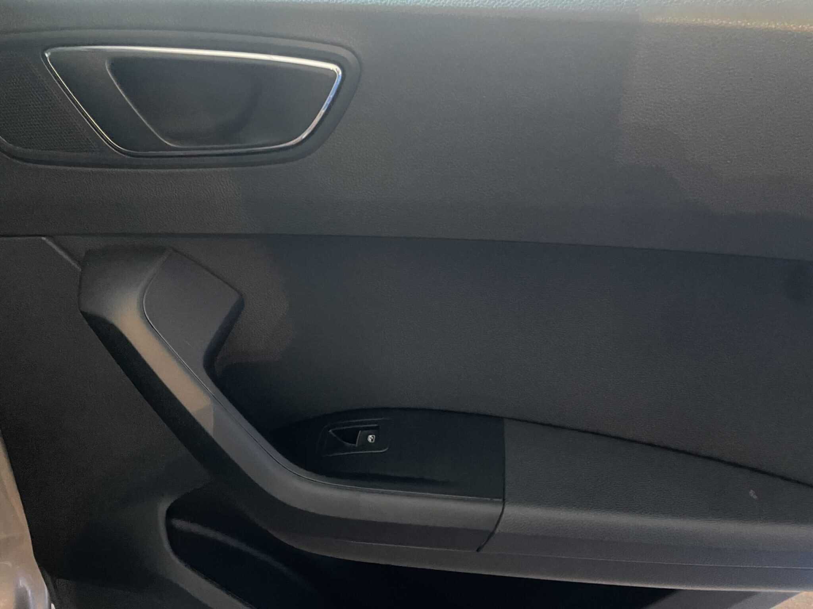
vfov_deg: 53.1
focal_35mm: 26
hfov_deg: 67.3
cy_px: 304
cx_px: 406
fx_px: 611
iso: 1000
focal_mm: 4.2
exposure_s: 1/25
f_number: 1.6
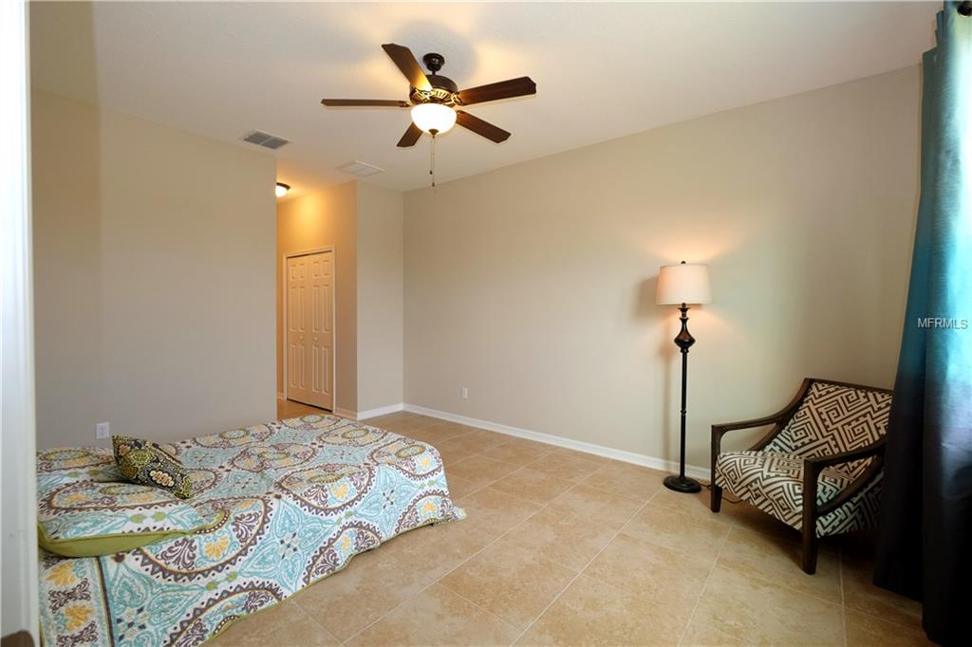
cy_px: 324
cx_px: 486
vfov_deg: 77.3
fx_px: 405
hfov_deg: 100.4
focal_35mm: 15
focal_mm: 10
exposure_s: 1/60
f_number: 4
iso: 640
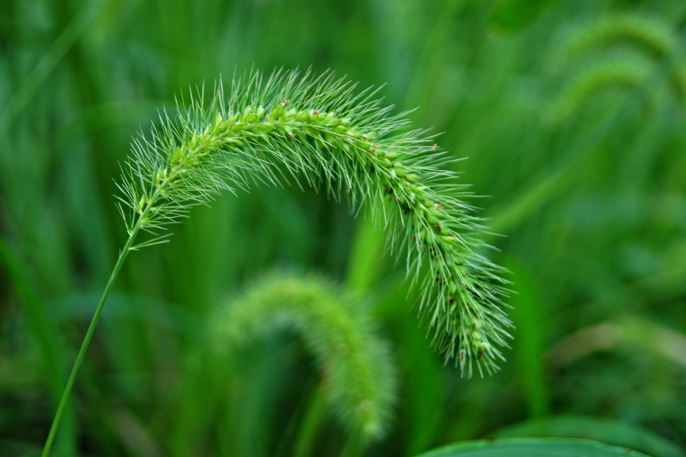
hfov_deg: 24.6
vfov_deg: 16.5
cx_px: 343
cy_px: 228
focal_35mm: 82
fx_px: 1571
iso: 100
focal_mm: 55
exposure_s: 1/25
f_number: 5.6
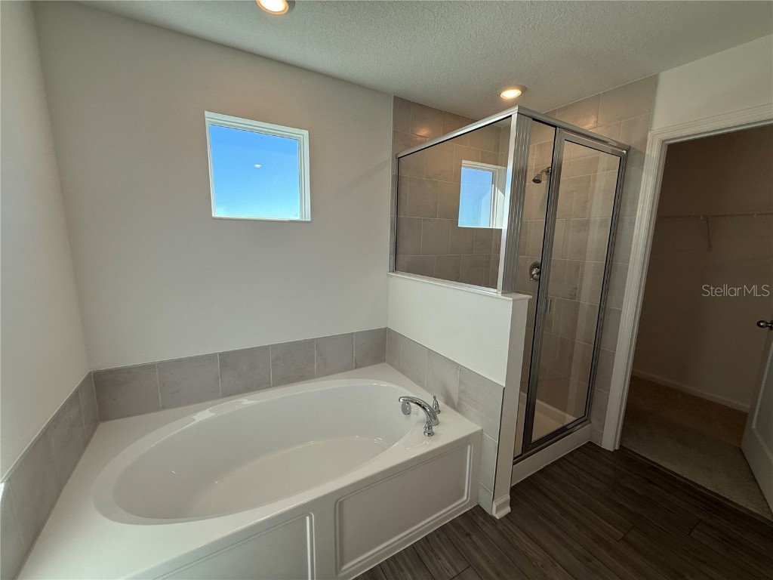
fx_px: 313
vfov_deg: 85.7
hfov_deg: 102.1
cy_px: 290
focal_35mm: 14
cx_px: 386
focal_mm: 2.22
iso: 50
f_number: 2.2
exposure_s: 1/173
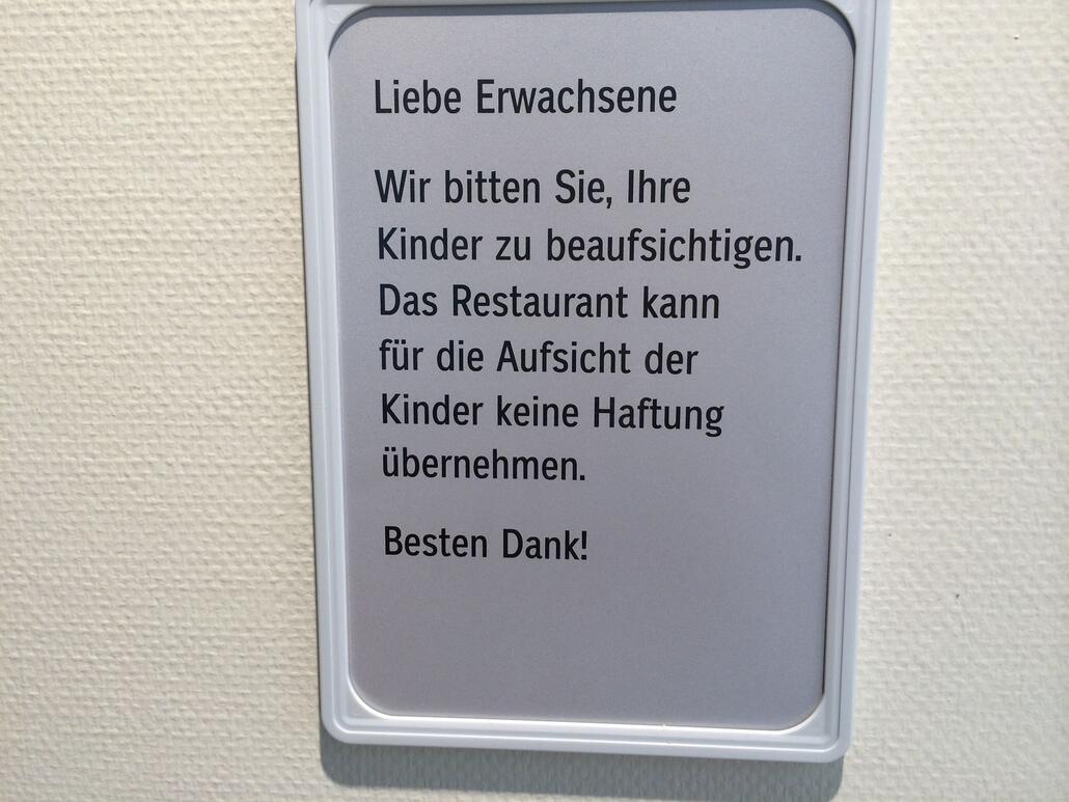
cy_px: 401
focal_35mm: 30
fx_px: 927
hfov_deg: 60.0
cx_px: 534
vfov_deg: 46.8
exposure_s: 1/120
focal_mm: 4.12
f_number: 2.2
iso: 64
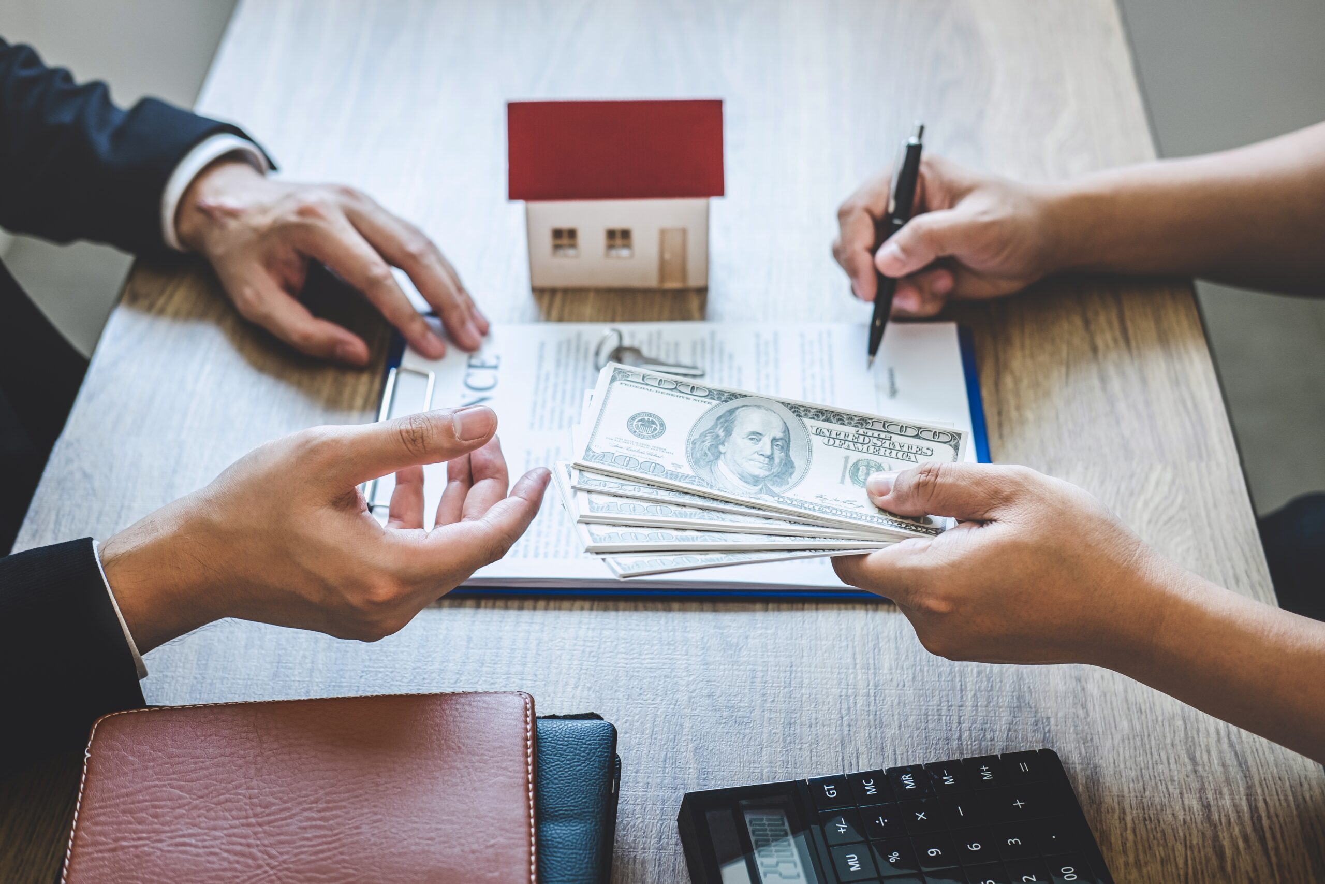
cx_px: 662
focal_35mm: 53
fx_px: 1951
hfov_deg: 37.5
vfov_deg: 25.5
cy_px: 442
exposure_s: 1/125
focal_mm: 35
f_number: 2.8
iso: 400
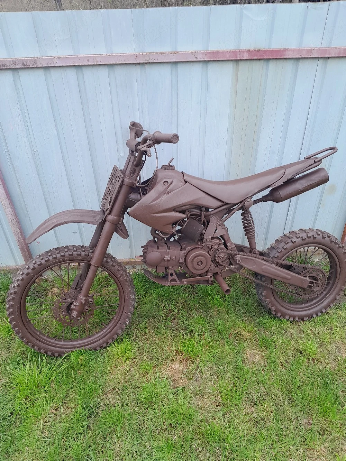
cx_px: 173
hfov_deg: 53.1
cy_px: 230
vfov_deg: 67.3
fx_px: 346
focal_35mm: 26
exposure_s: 1/50
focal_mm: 3.98
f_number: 1.8
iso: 40
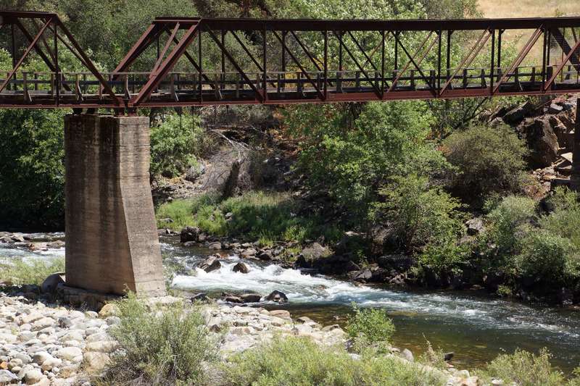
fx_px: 1812
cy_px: 193
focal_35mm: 112
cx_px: 290
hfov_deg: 18.2
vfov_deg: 12.2
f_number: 8
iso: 100
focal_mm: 75
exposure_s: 1/200
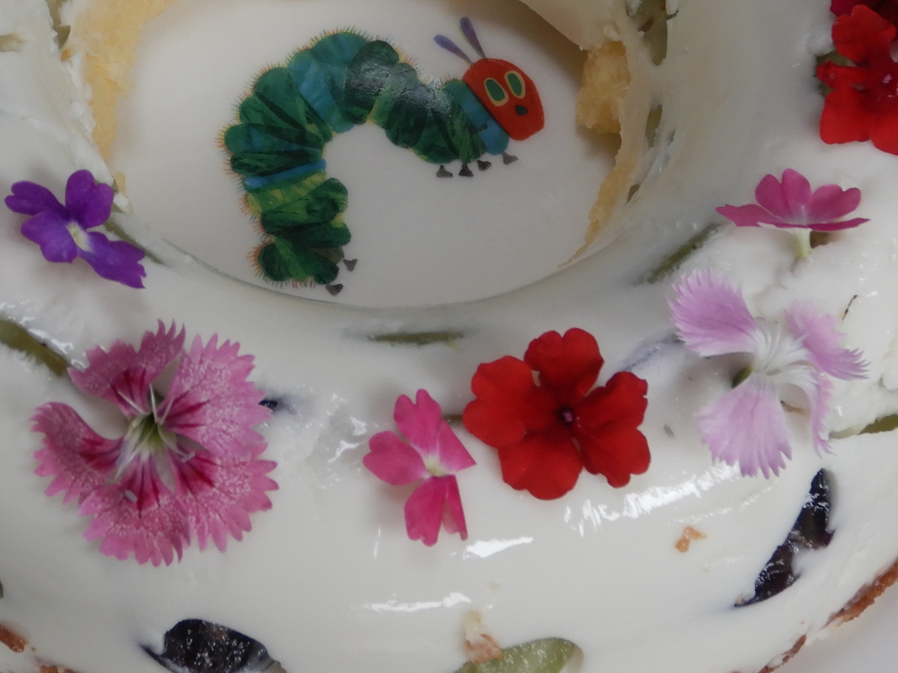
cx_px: 341
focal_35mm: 110
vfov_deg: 13.4
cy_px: 148
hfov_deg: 17.9
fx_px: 2854
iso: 125
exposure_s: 1/40
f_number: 4.3
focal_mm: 9.2
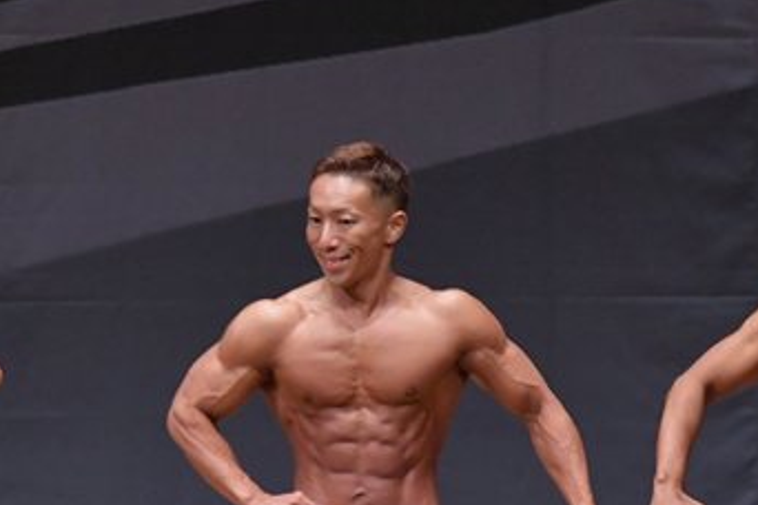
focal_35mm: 578
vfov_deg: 2.4
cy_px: 516
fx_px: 12169
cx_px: 608
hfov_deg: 3.6
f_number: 5.6
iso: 6400
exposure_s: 1/400
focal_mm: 170
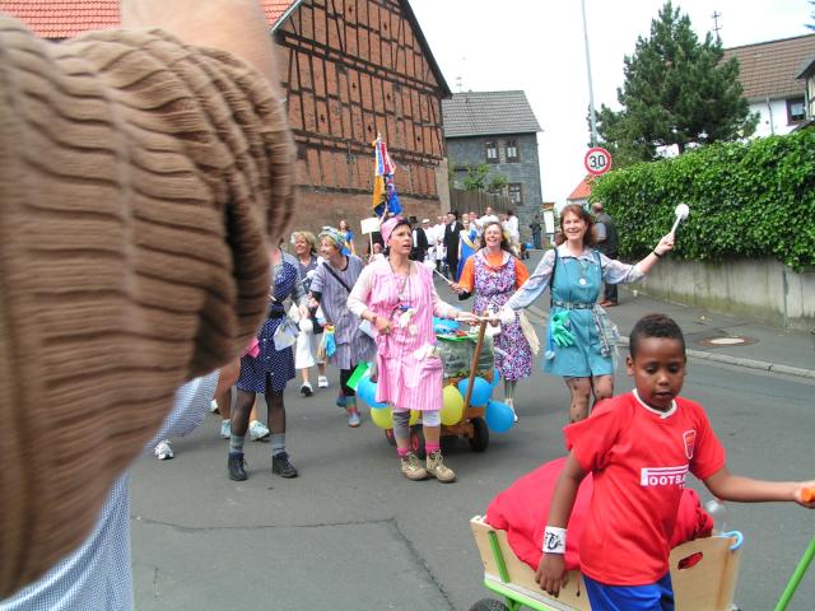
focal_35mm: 38
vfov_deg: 37.7
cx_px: 408
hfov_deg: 49.0
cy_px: 306
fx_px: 895
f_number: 5.6
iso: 50
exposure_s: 1/125
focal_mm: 5.8
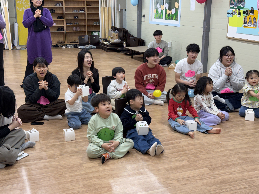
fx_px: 359
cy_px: 97
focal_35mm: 48
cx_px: 130
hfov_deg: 39.7
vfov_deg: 30.3
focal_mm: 6.76
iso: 160
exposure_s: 1/120
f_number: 1.78
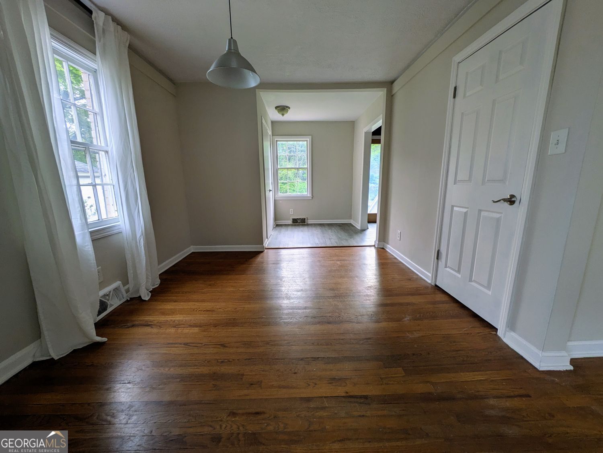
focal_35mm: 14
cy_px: 226
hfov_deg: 102.0
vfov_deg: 85.7
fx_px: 244
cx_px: 302
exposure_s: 1/40
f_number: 2.2
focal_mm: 1.83
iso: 55
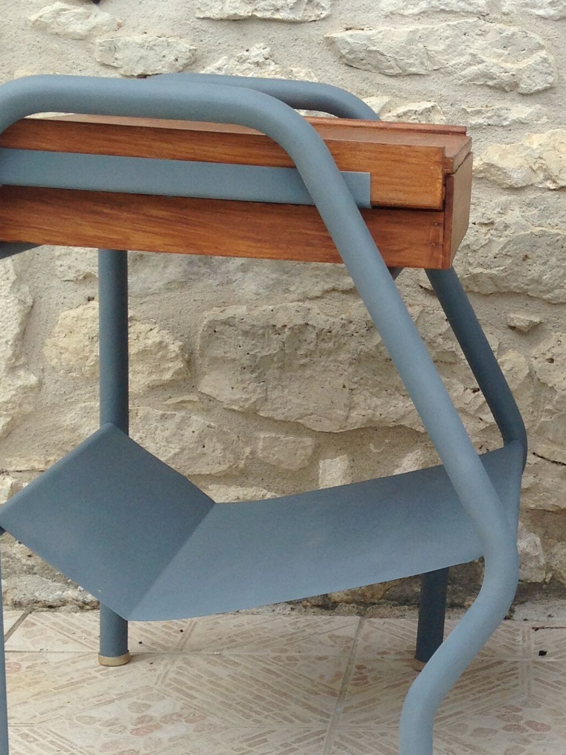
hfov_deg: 18.4
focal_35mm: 78
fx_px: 1700
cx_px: 557
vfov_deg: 25.0
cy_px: 445
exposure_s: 1/427
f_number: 2.4
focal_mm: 4.12
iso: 50
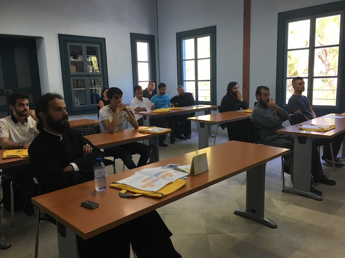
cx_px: 172
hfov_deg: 61.7
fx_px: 289
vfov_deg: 48.2
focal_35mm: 29
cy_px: 129
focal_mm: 4.15
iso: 25
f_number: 2.2
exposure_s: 1/33
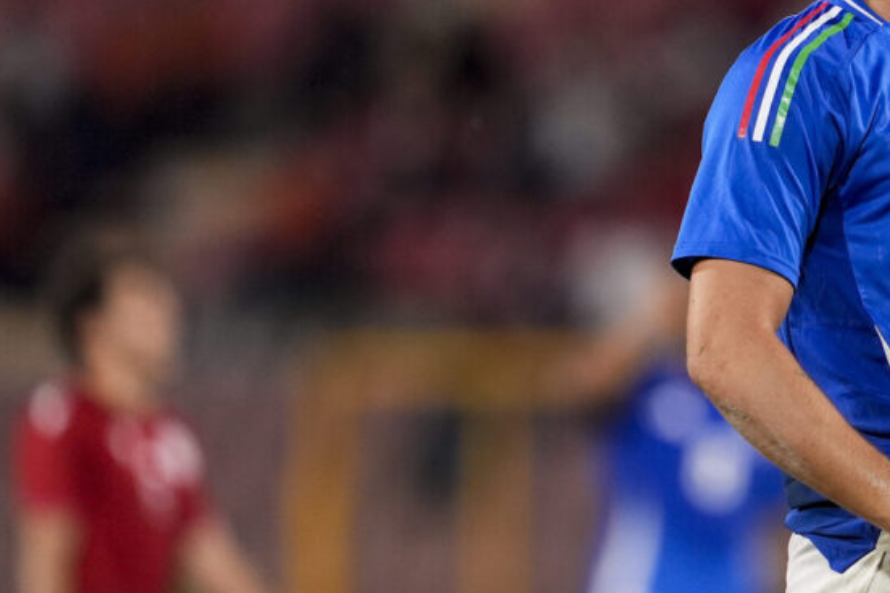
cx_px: 693
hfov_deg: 2.8
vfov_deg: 1.9
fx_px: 17922
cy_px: 222
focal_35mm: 725
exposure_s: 1/1250
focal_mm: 400
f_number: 3.2
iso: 2000
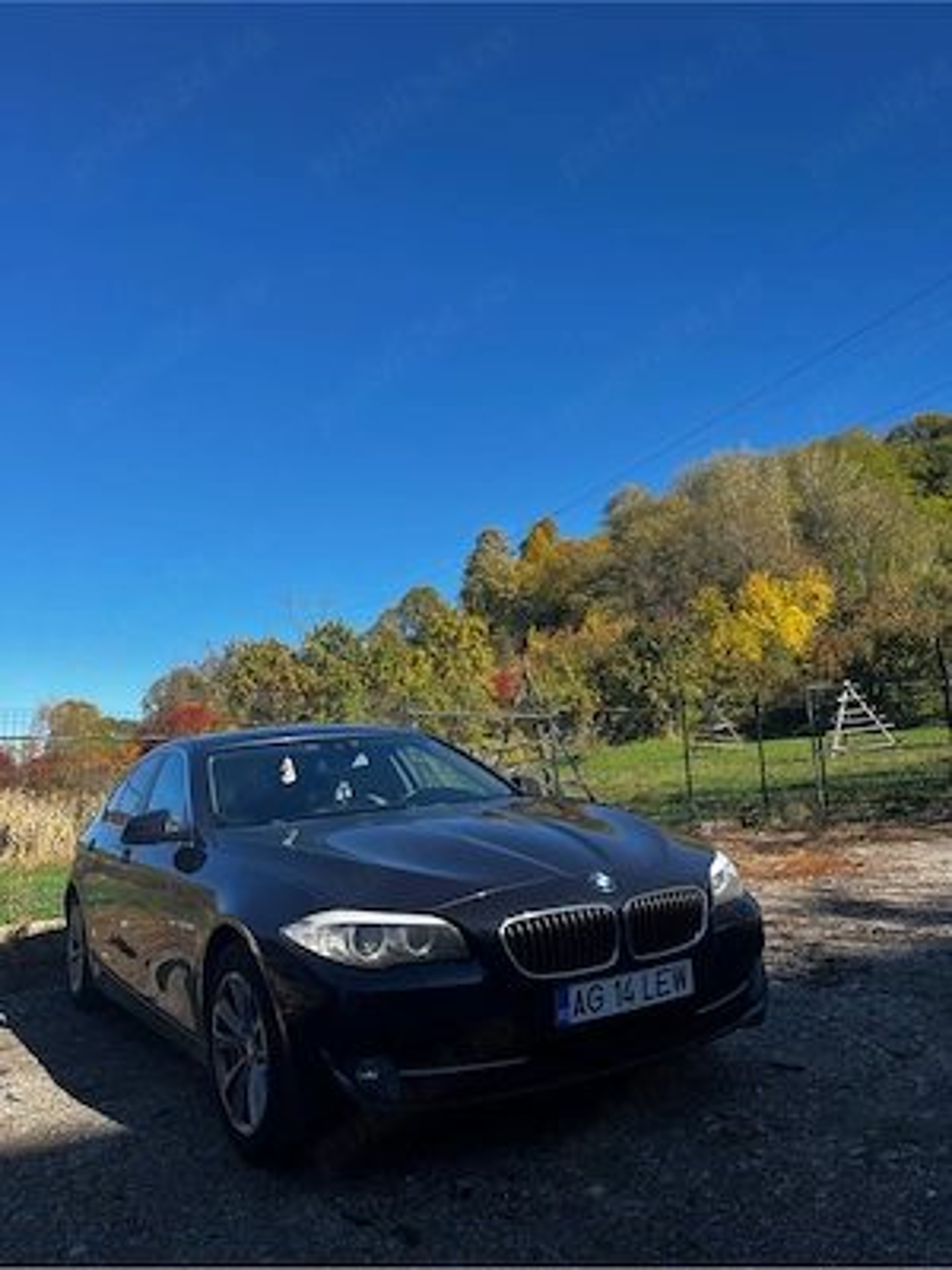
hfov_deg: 53.1
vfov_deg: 67.3
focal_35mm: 26
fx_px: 953
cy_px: 635
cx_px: 476
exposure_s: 1/1776
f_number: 1.6
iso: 50
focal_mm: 5.1
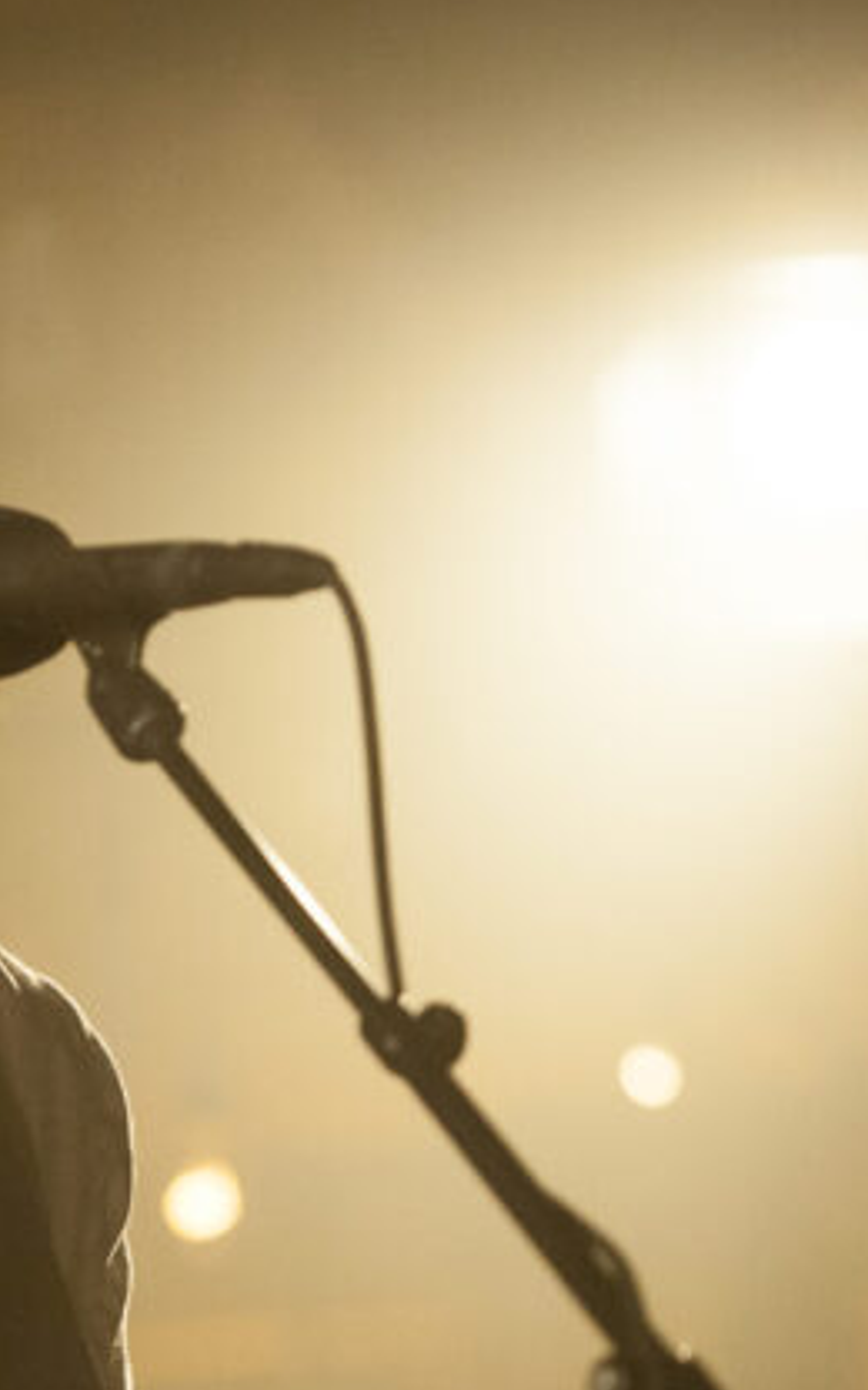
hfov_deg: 4.5
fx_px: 11014
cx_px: -83
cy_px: 1031
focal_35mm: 291
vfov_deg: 7.2
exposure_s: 1/160
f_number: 2.8
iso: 2000
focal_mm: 116
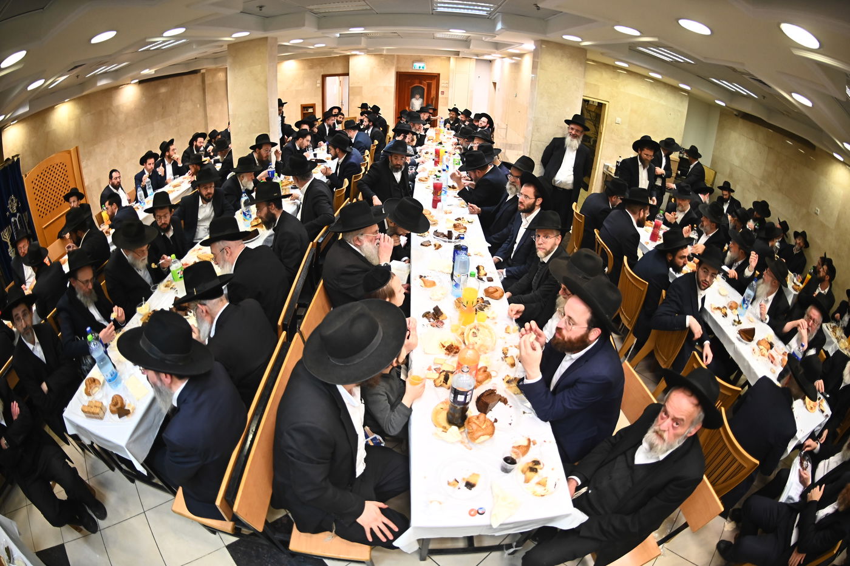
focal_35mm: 16
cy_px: 283
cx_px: 425
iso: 1600
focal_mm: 16
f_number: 2.8
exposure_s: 1/160
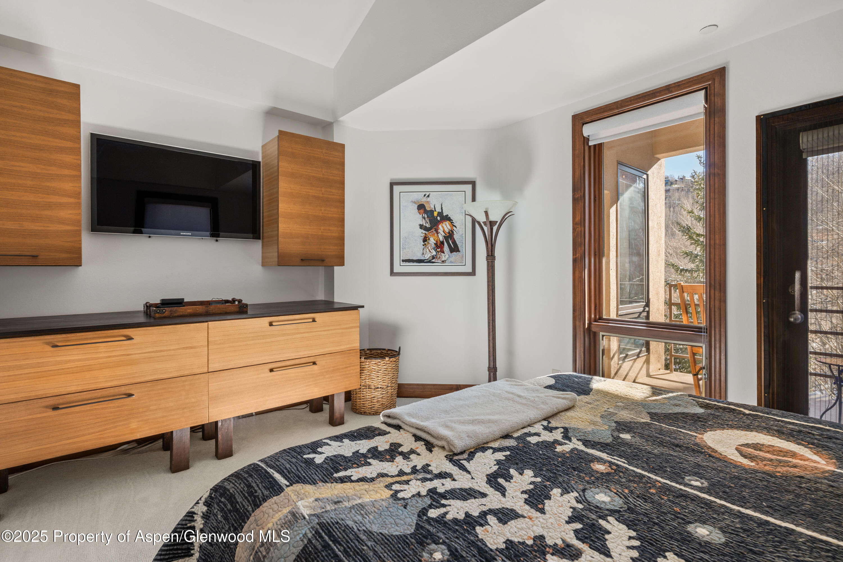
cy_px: 281
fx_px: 398
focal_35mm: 17
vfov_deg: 70.4
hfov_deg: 93.3
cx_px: 422
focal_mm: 17
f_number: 7.1
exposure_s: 1/6
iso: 125
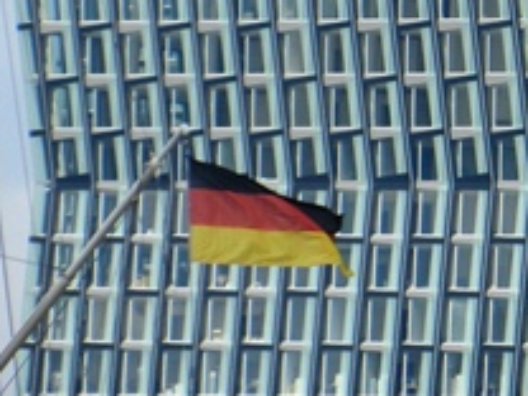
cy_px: 89
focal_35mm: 899
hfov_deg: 2.2
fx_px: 13713
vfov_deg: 1.7
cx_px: 696
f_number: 5.3
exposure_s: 1/800
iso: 160
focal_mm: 52.6
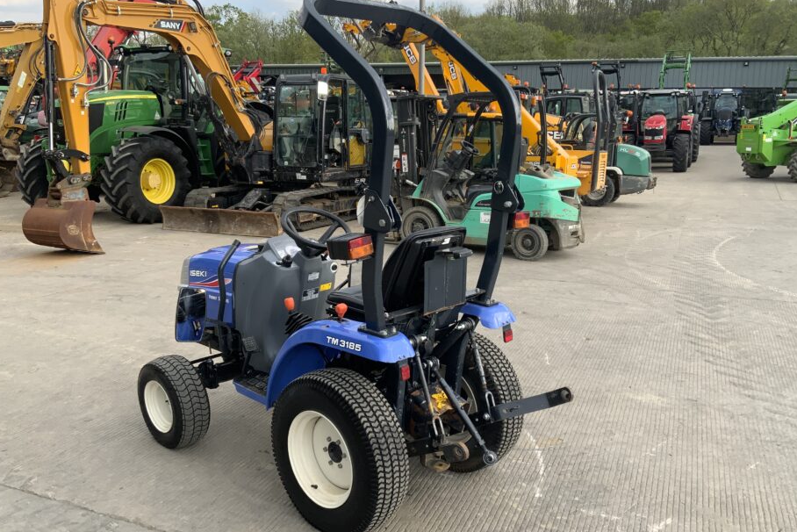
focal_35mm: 34
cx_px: 414
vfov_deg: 38.9
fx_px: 753
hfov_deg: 55.8
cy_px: 279
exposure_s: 1/412
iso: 16
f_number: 1.8
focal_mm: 3
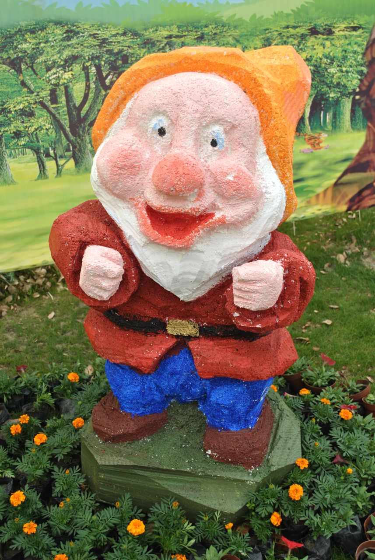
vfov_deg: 49.5
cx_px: 188
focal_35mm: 39
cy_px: 280
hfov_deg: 34.3
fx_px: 608
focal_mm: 26
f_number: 5
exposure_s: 1/400
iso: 200
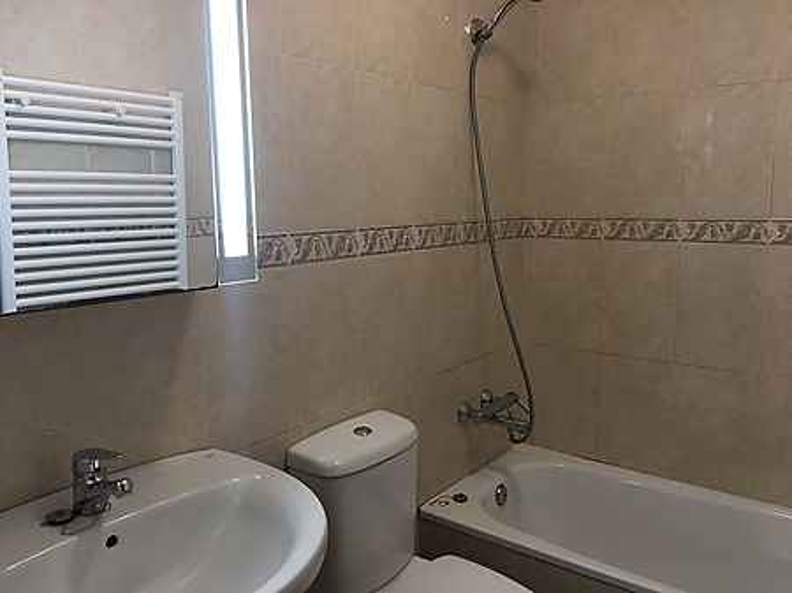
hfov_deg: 61.7
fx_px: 663
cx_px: 396
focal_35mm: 29
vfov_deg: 48.2
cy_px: 296
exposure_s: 1/17
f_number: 2.2
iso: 80
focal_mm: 4.15
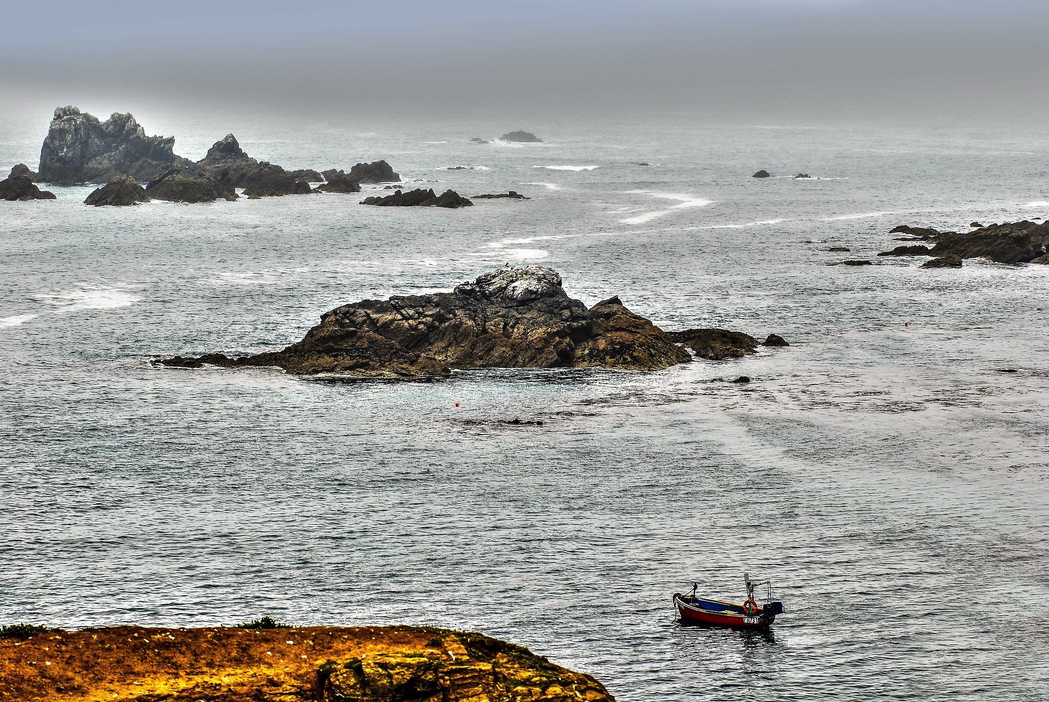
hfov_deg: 17.0
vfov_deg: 11.5
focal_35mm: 120
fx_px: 3500
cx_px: 524
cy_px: 351
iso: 125
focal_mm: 80
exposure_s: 1/320
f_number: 6.3
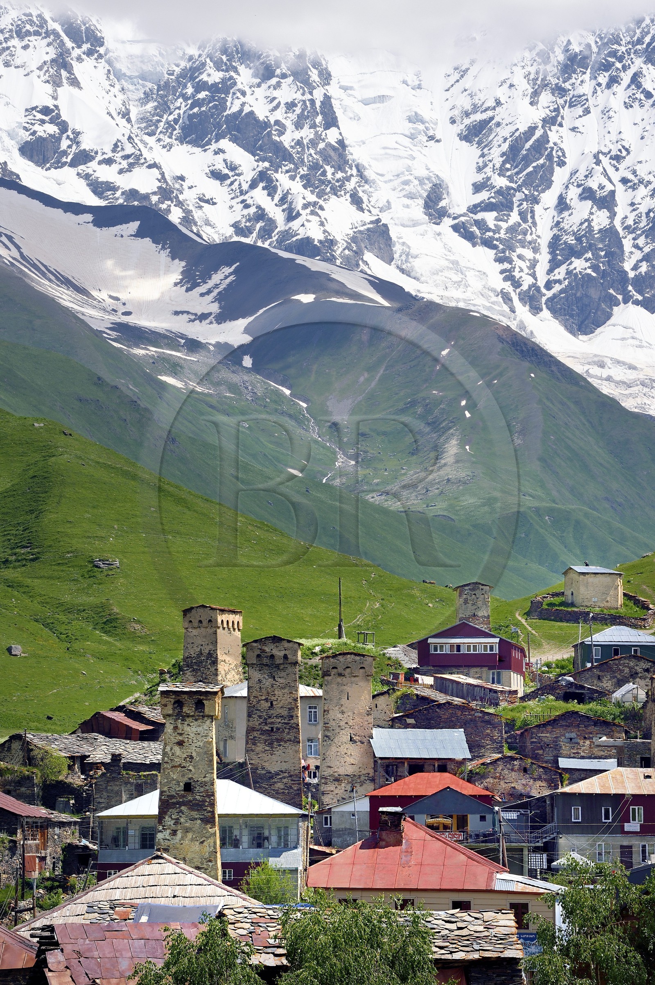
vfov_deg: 12.1
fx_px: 4646
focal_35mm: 170
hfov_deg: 8.1
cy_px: 492
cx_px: 328
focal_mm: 170
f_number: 11
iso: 200
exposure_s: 1/320
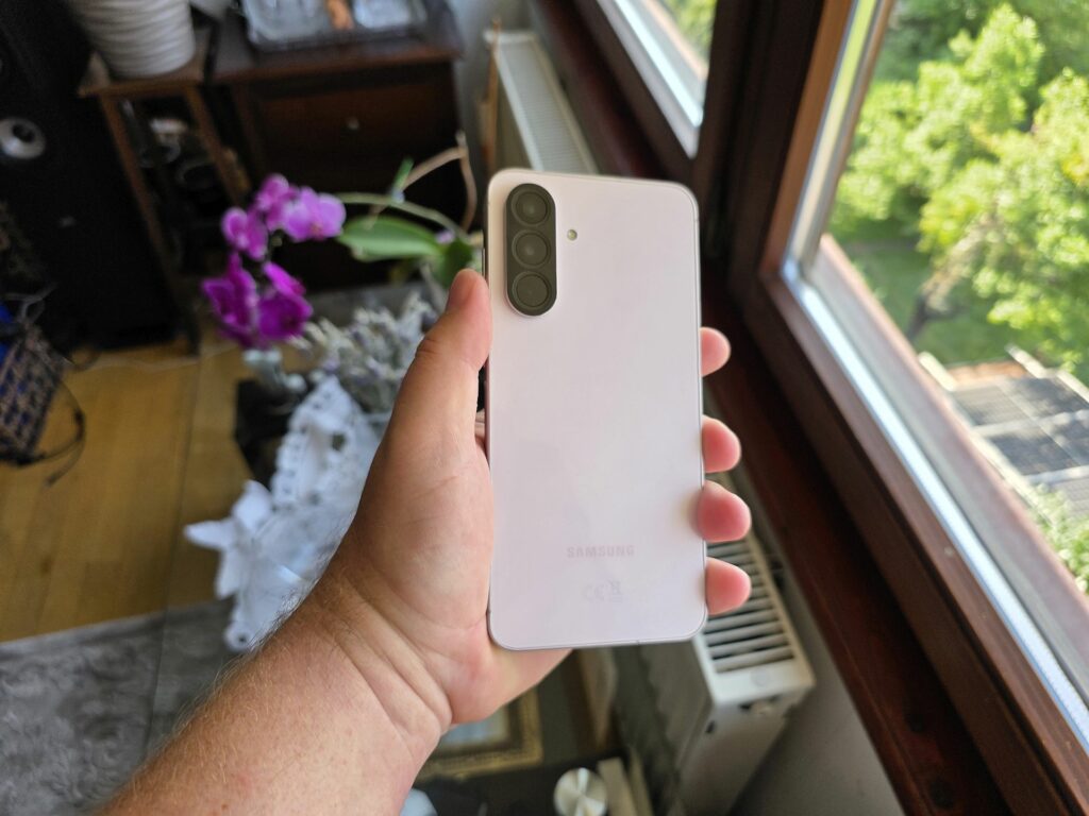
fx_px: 724
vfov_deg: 58.9
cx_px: 544
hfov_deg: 73.9
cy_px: 408
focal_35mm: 23
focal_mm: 6.3
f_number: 1.7
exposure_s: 1/180
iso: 32
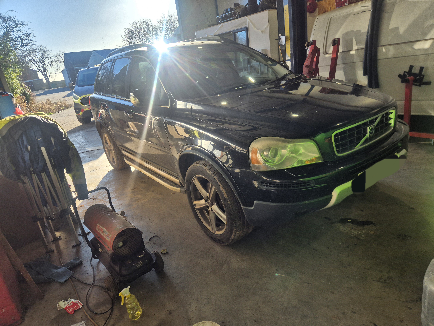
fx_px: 288
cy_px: 163
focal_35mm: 23
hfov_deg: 73.9
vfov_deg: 58.9
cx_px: 217
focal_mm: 5.4
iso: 25
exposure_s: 1/526
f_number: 1.8
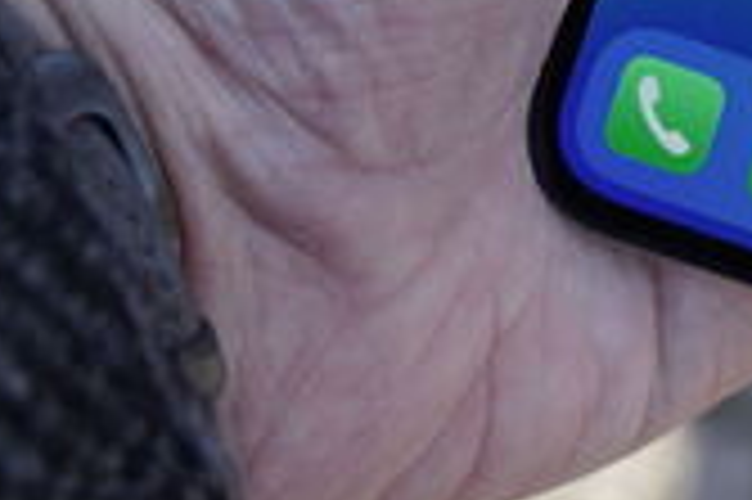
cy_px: -482
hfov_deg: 12.6
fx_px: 3318
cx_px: 928
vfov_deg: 8.2
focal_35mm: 159
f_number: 4.5
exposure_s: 1/200
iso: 250
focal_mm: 32
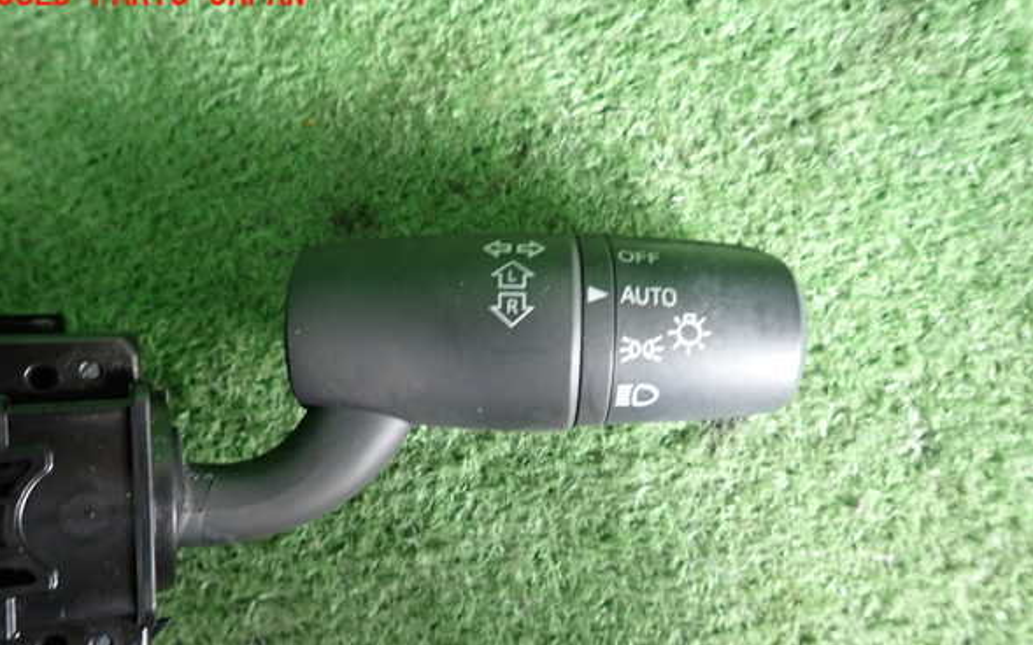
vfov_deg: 45.9
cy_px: 366
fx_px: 760
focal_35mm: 27
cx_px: 512
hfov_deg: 68.4
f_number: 2
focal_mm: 4.5
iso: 200
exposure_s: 1/30
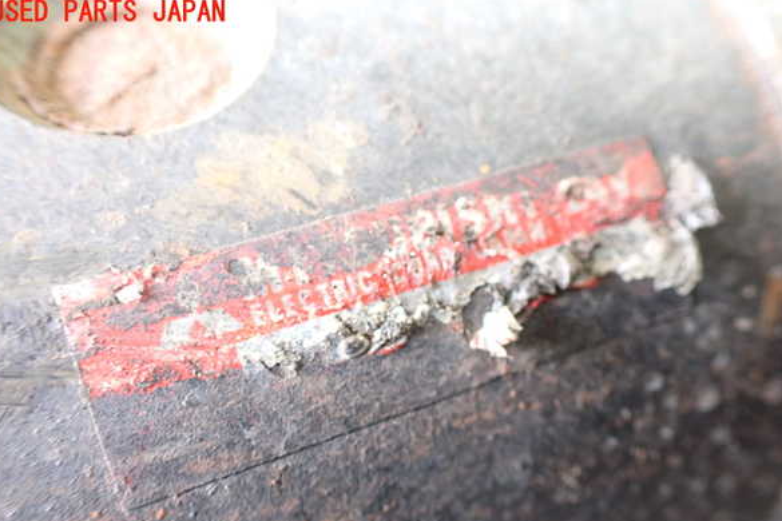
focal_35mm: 32
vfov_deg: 41.0
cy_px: 297
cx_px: 384
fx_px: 695
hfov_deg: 58.7
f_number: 2.3
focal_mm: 5.4
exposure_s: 1/30
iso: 800
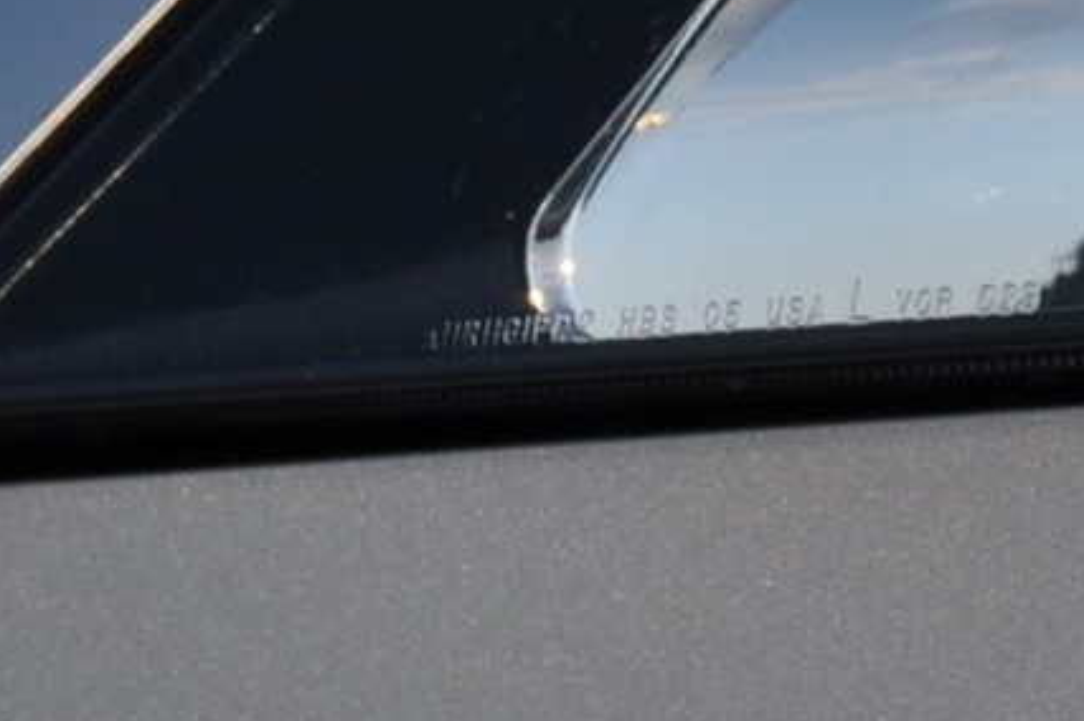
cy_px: -349
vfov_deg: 3.5
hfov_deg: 5.0
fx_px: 11882
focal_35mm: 395
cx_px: 2925
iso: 200
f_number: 13
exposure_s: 1/640
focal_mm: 45
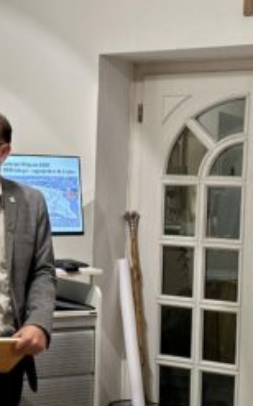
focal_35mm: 78
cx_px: -25
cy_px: 215
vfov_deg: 26.5
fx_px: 862
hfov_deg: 16.2
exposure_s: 1/50
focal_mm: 6.86
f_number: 1.78
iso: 160
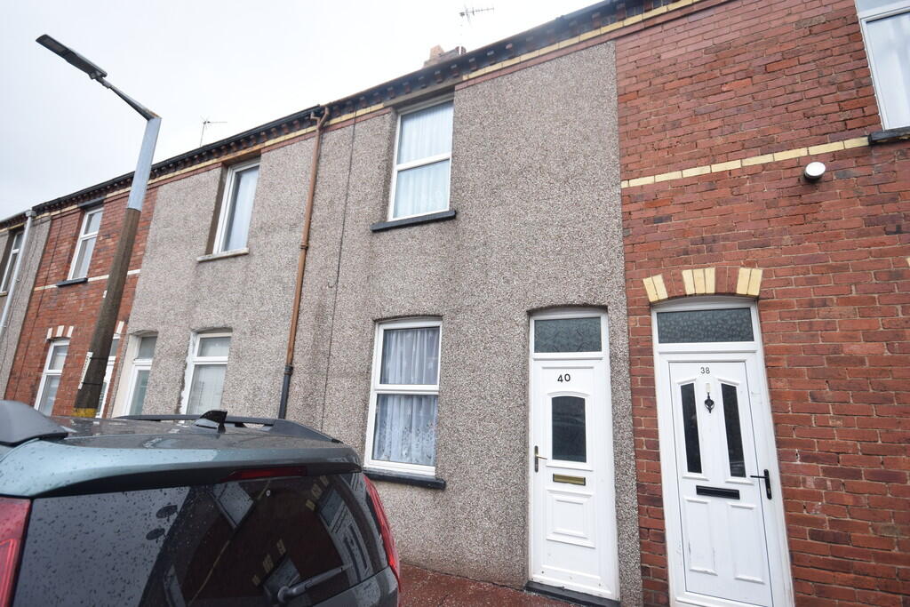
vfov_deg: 69.7
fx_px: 436
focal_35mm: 17
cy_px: 304
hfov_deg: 92.4
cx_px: 455
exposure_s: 1/200
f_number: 7.1
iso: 400
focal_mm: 11.5
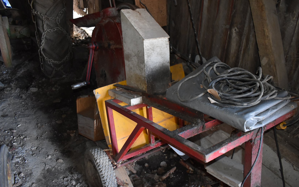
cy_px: 97
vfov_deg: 44.5
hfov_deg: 66.5
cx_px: 148
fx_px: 228
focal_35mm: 28
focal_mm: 18
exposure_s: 1/60
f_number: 3.5
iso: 1600
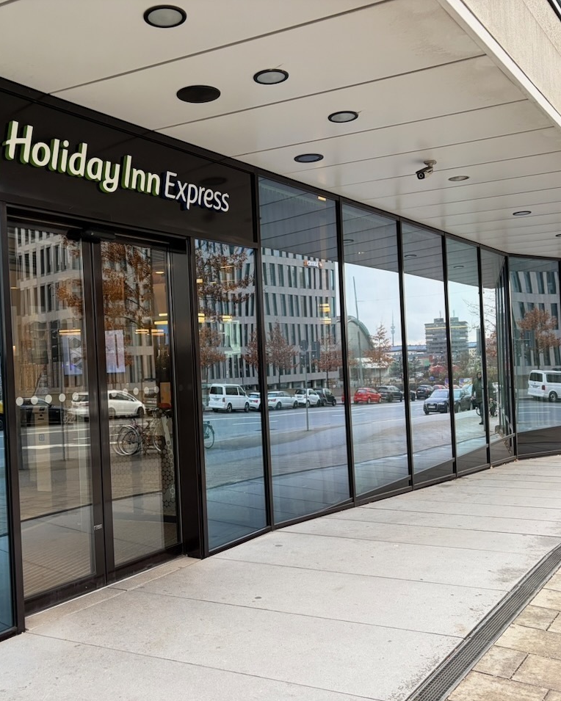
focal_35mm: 34
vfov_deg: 52.8
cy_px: 351
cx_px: 220
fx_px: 706
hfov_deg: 43.1
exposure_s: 1/121
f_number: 1.6
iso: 64
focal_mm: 5.96
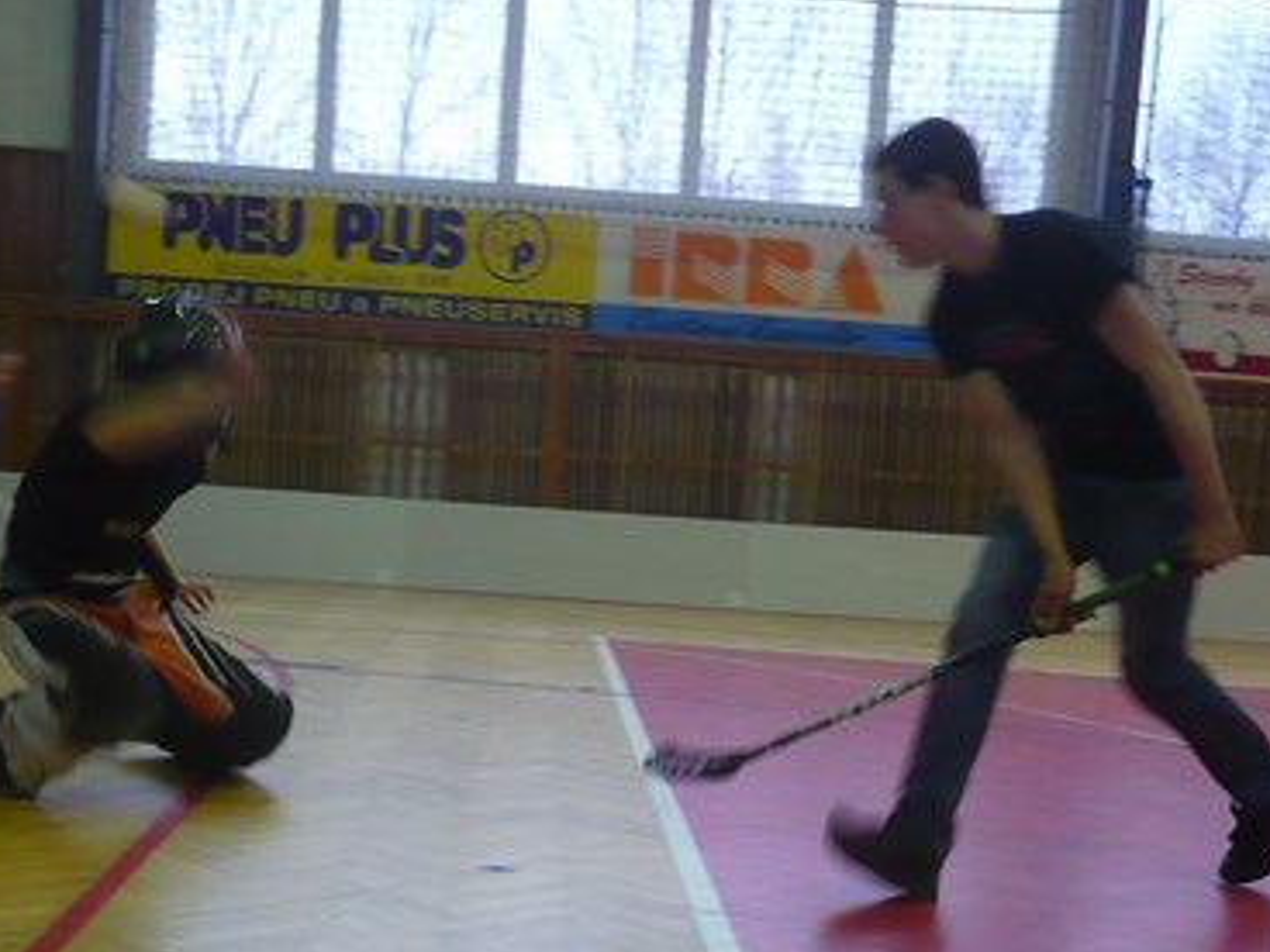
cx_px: 611
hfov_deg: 33.8
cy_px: 711
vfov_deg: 25.4
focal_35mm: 57
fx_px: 2091
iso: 200
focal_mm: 5.8
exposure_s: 1/40
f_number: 2.8
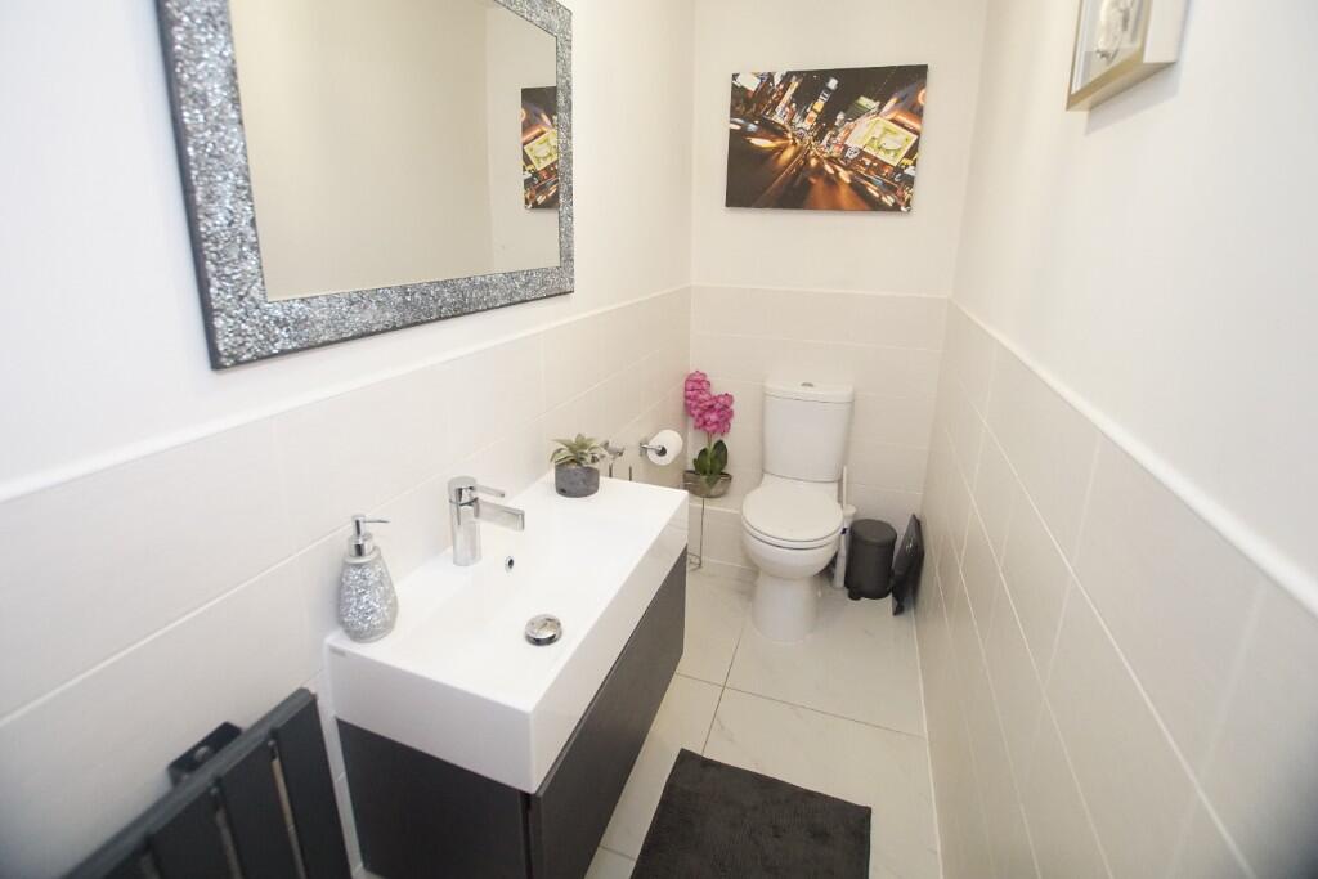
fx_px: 549
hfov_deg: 100.4
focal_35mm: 15
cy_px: 440
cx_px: 659
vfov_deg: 77.3
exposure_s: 1/125
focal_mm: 10
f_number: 3.5
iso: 3200
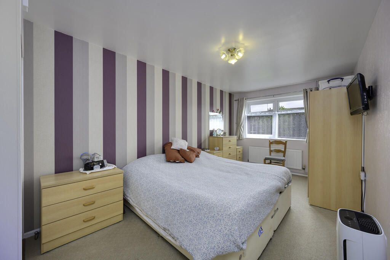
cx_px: 195
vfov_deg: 81.2
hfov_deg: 104.2
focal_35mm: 14
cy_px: 130
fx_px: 152
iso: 320
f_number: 7.1
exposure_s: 1/60
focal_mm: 14
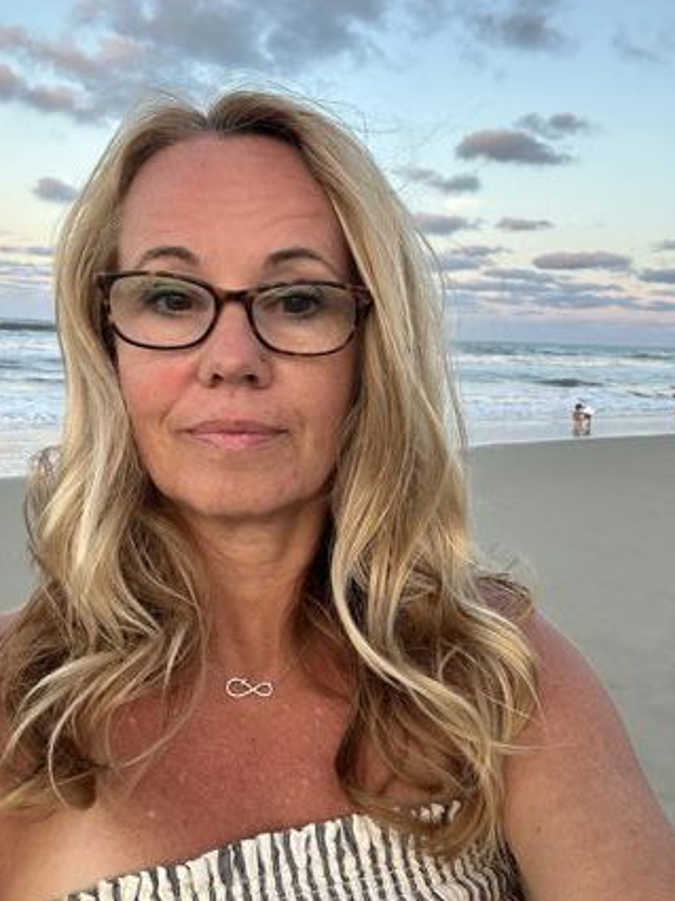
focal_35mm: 31
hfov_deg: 45.4
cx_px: 336
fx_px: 807
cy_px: 442
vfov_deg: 58.4
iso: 80
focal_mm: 2.69
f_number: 1.9
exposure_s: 1/103
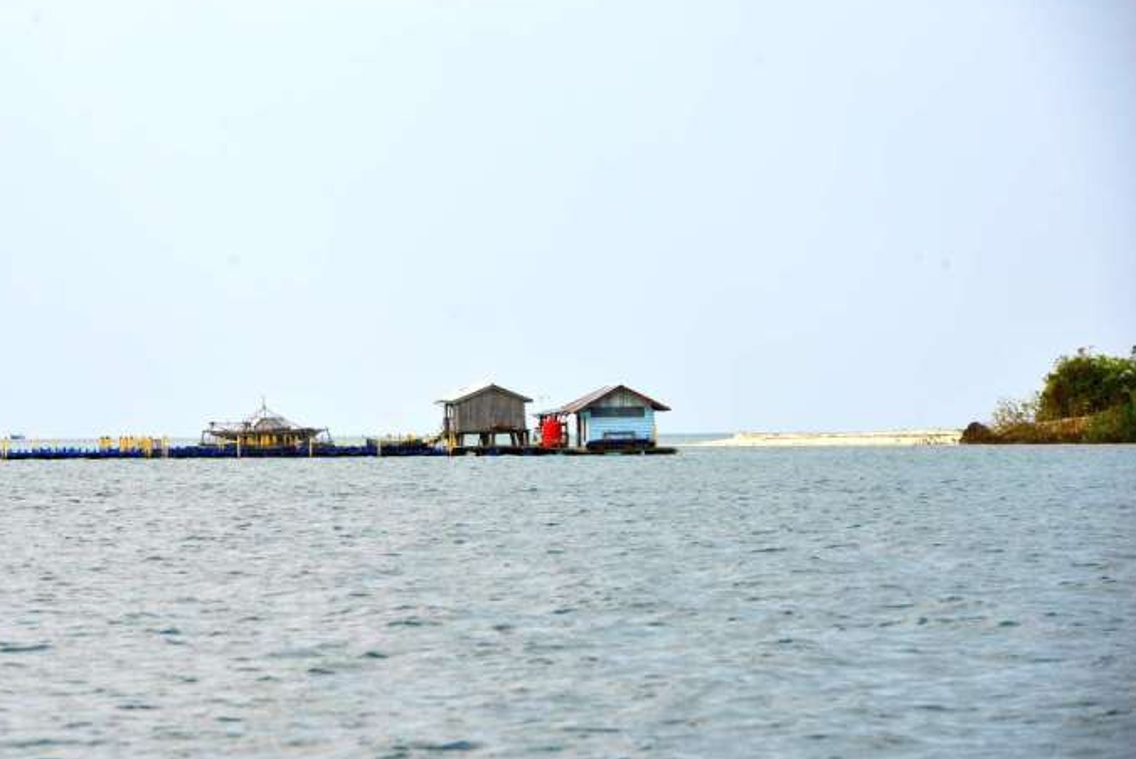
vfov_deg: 5.8
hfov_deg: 8.7
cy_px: 350
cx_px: 470
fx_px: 7483
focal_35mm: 237
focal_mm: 200
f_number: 9
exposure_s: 1/320
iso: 100
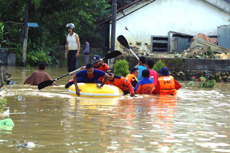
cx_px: 115
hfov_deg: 8.9
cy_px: 76
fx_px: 1484
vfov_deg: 5.9
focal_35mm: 232
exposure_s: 1/50
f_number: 3.2
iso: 400
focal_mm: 155
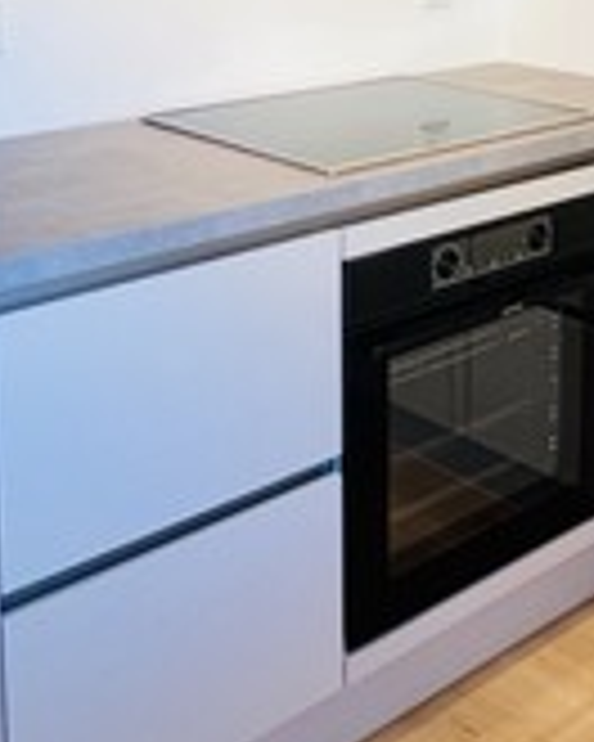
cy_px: 7
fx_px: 1209
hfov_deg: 26.7
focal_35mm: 55
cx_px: 538
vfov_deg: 31.7
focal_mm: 1.57
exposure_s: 1/50
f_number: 1.8
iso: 160
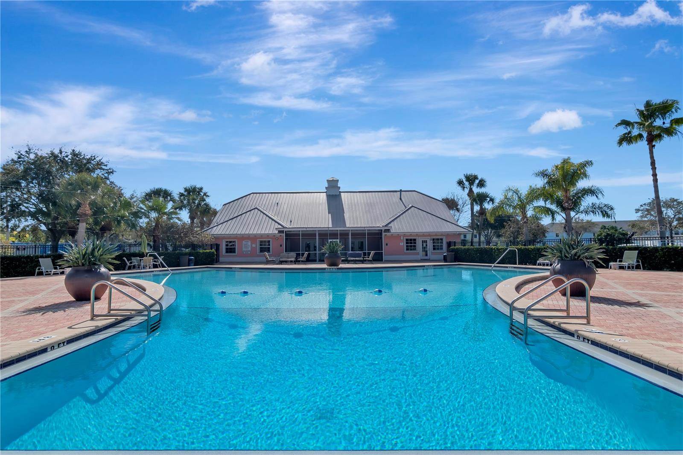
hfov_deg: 92.5
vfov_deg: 69.6
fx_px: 327
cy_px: 228
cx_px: 342
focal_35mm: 17
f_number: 7.1
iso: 500
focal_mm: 11.5
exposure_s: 1/1250
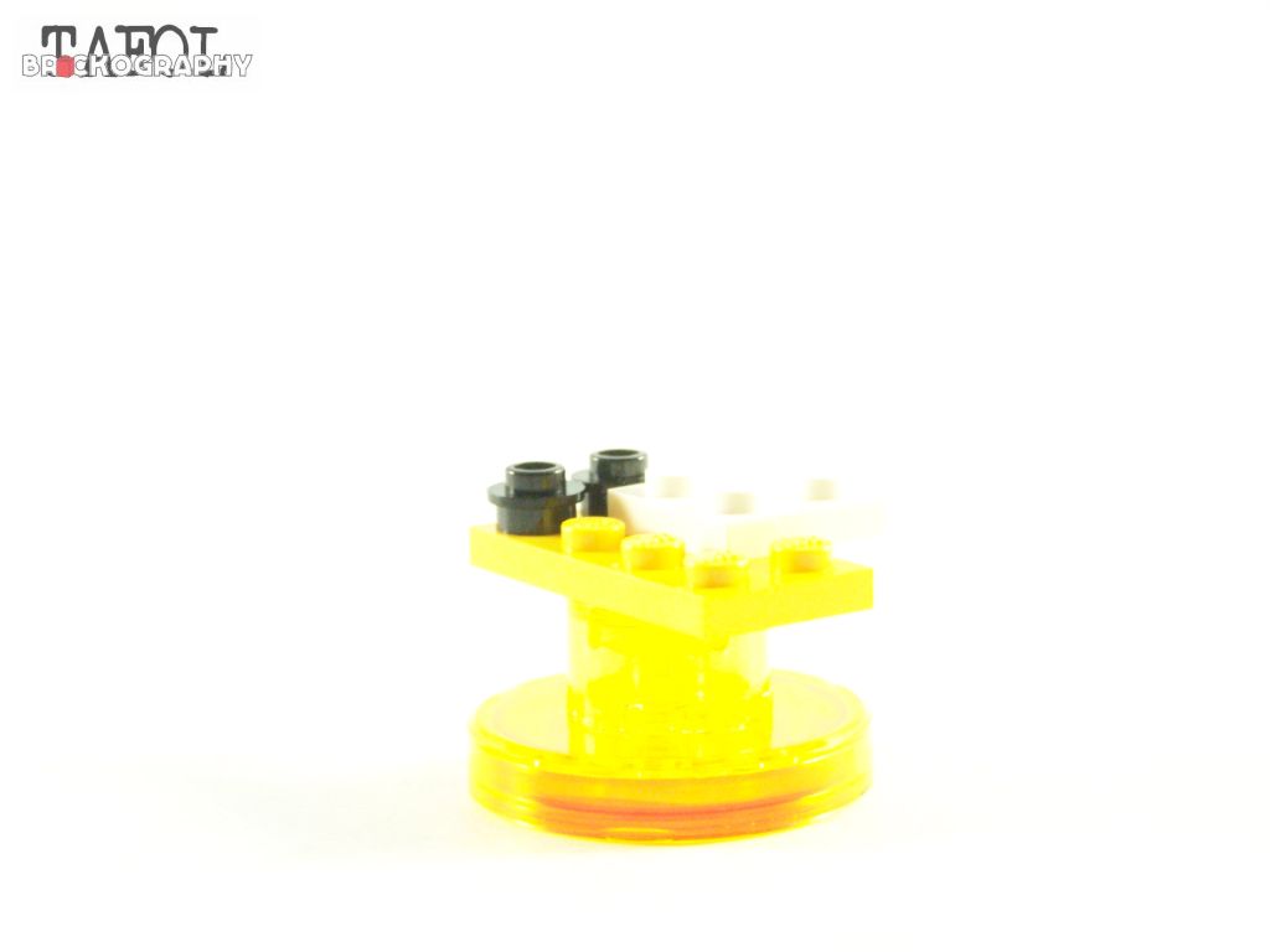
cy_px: 476
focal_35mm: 105
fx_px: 3852
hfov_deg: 18.7
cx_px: 635
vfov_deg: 14.1
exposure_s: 1/45
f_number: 3.2
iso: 400
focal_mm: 17.5
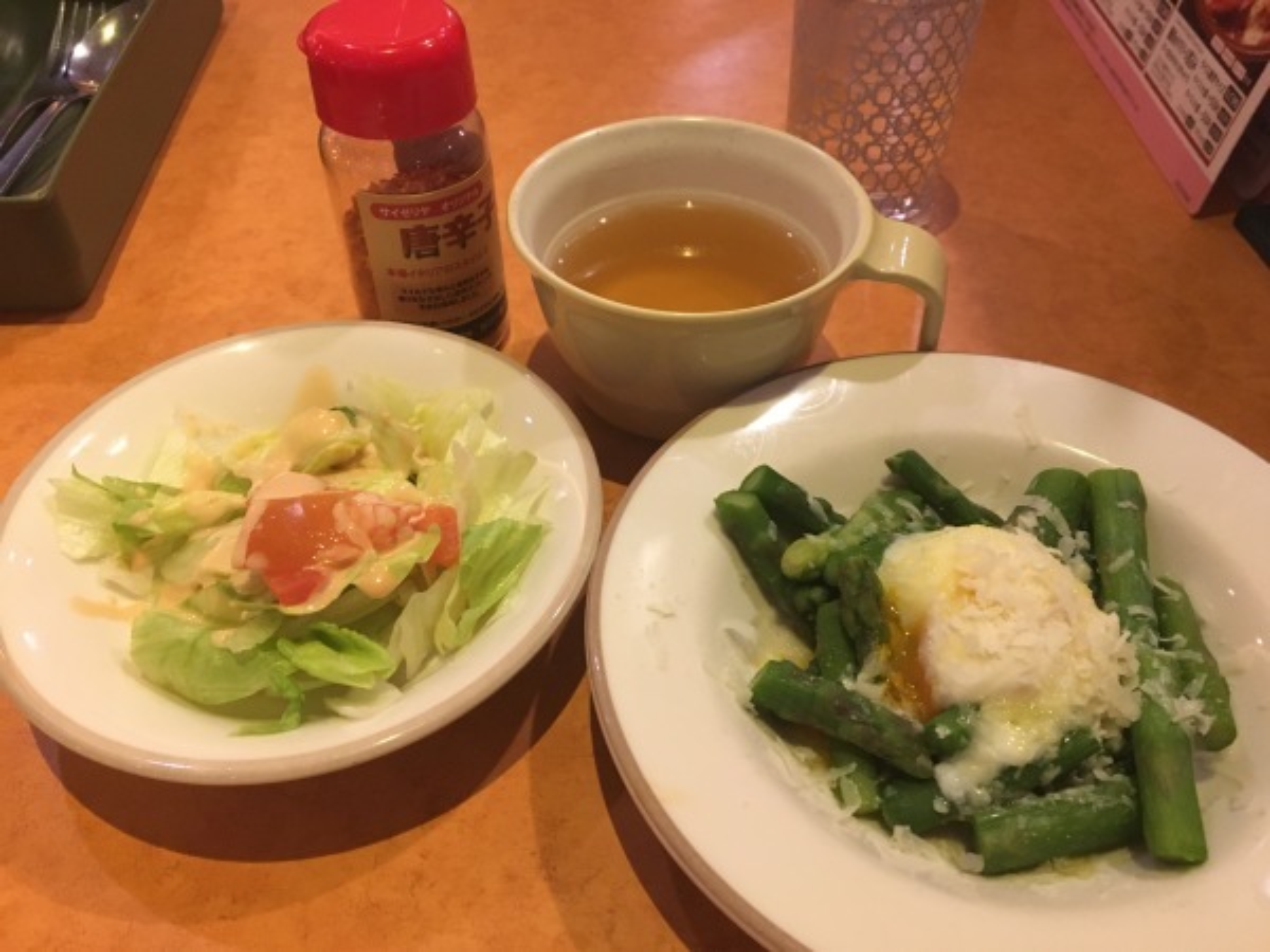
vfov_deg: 48.2
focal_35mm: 29
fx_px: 1064
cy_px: 476
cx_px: 635
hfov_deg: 61.7
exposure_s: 1/20
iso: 200
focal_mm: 4.15
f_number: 2.2
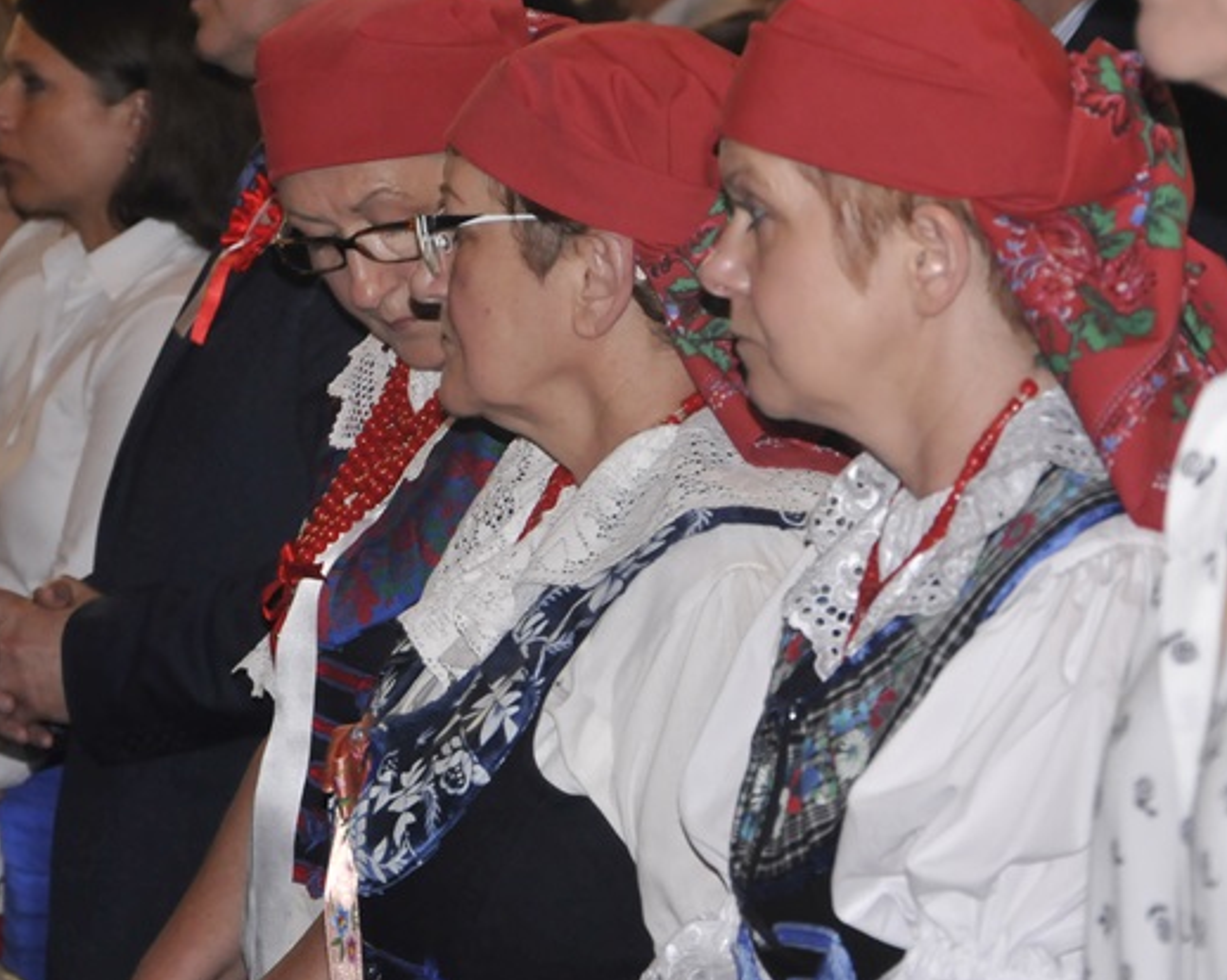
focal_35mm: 190
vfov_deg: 8.1
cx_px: 661
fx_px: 6897
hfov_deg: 10.2
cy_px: 343
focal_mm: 70
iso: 800
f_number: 5.3
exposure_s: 1/60
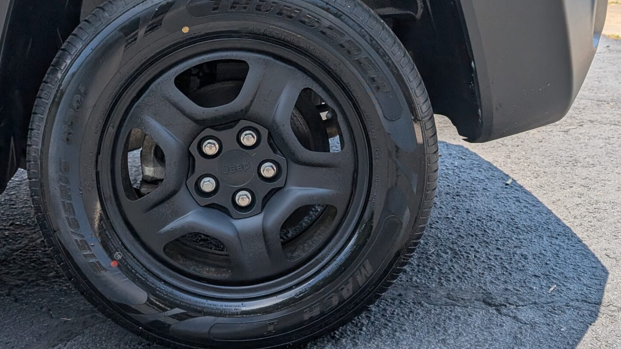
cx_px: 271
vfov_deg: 25.4
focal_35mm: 47
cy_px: 152
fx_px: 774
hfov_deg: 43.6
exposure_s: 1/732
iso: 18
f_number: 1.68
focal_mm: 6.9
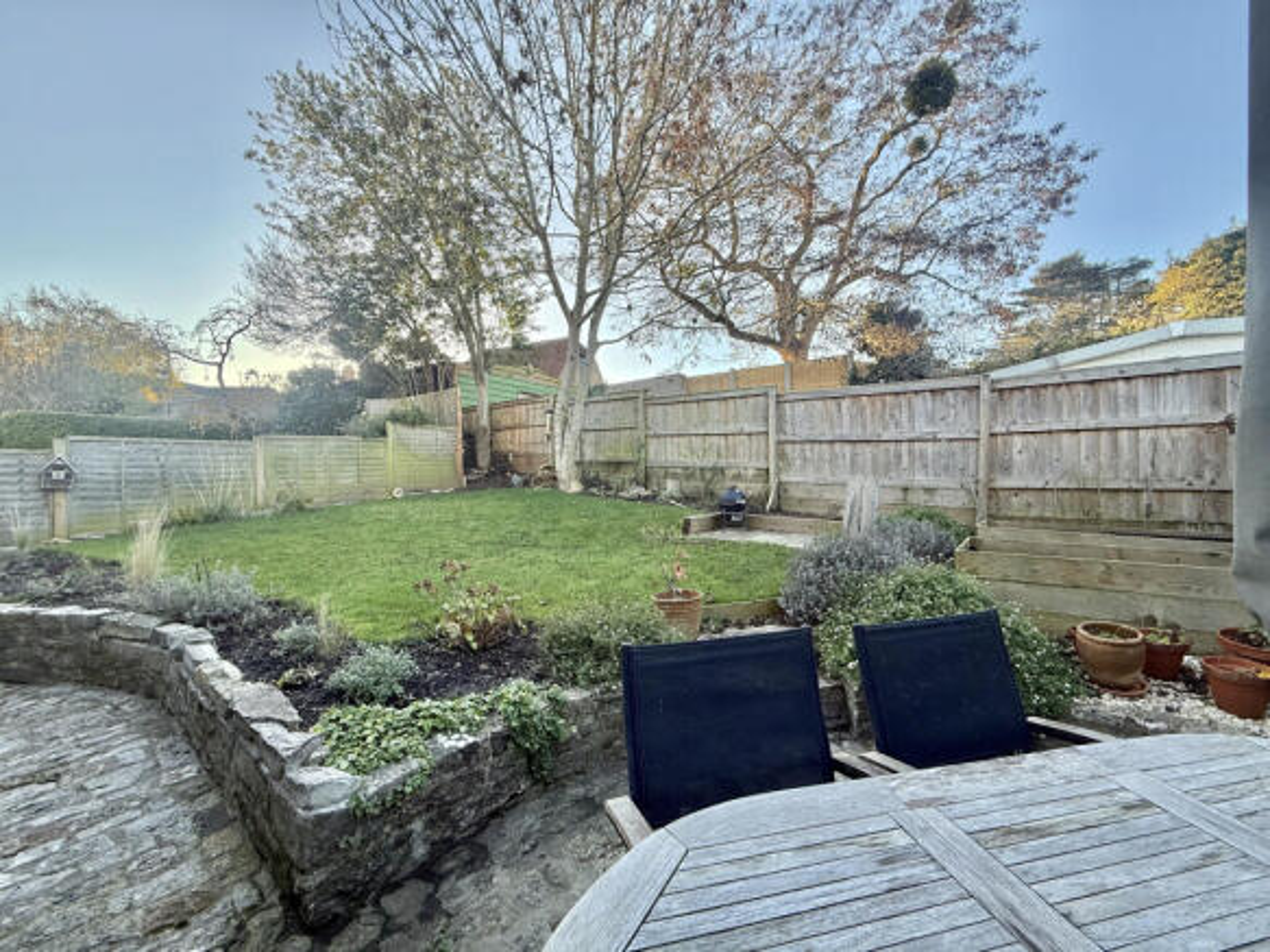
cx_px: 635
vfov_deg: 85.7
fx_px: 514
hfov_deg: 102.1
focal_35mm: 14
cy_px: 476
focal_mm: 2.22
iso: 64
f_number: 2.2
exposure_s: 1/179
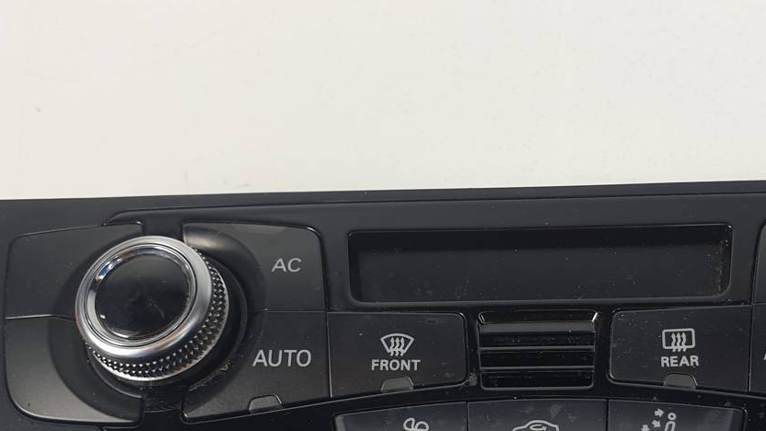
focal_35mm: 49
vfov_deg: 23.7
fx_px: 995
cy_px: 398
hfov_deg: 41.0
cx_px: 564
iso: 50
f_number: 2.4
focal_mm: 4.3
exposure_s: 1/123
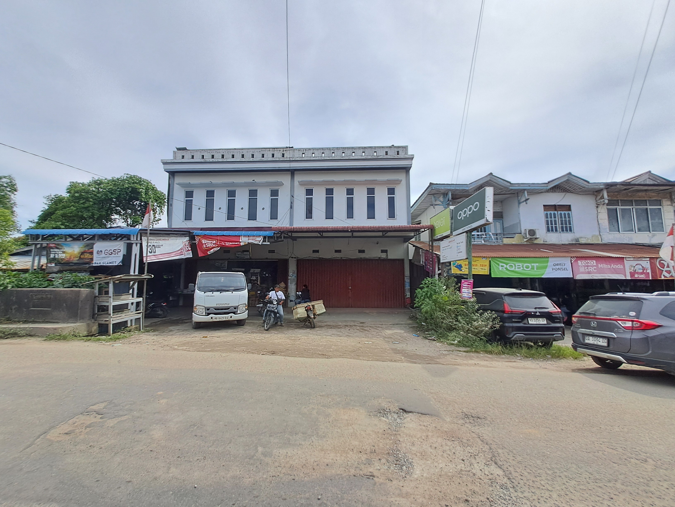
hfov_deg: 106.2
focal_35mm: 13
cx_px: 338
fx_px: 253
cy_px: 254
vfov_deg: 89.9
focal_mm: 1.42
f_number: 2.2
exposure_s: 1/1357
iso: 40
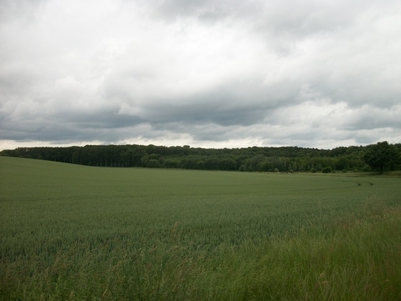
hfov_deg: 56.8
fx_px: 371
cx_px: 200
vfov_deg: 44.2
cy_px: 150
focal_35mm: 32
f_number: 8.8
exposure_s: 1/100
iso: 80
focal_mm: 5.7
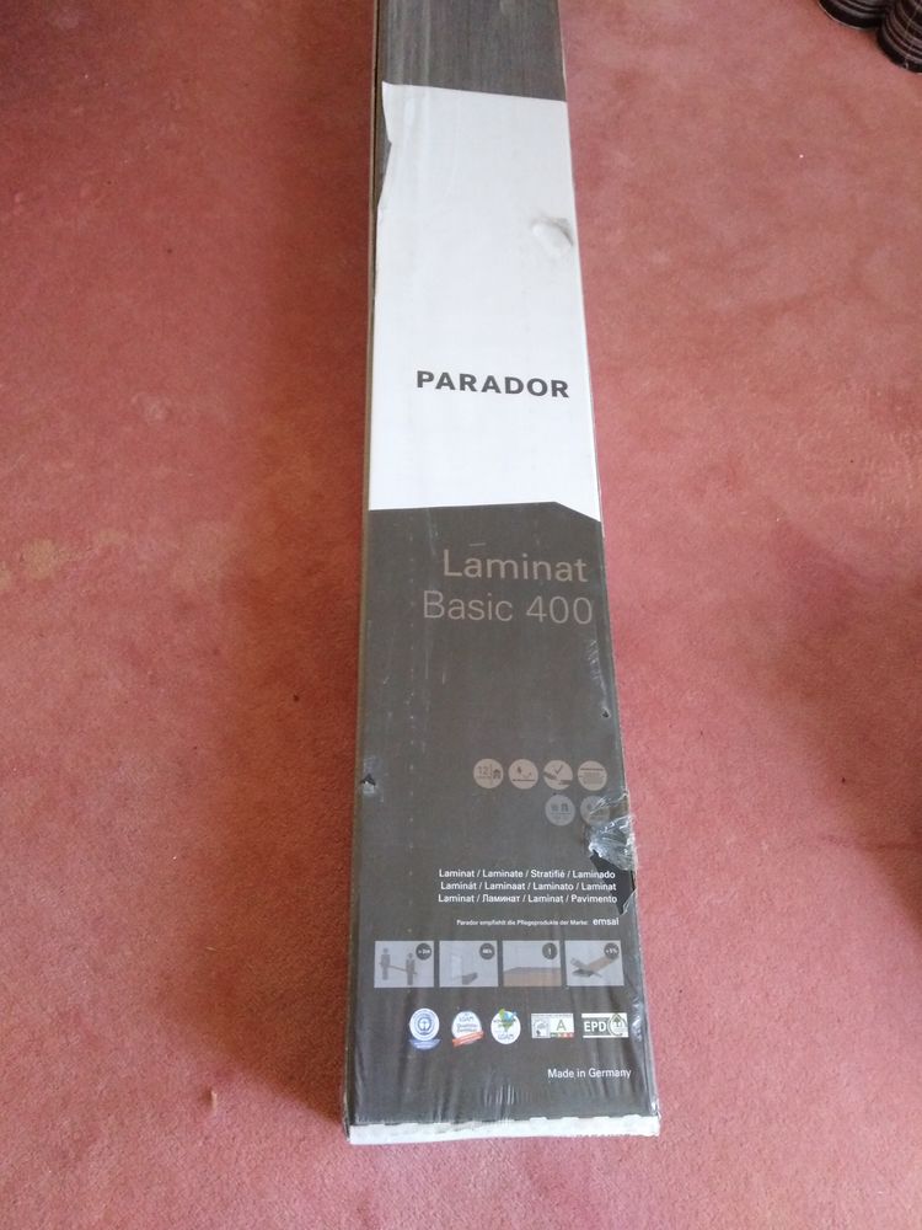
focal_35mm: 26
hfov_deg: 53.1
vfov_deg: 67.3
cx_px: 461
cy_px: 615
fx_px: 923
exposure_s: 1/20
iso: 586
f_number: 2.2
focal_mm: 3.46
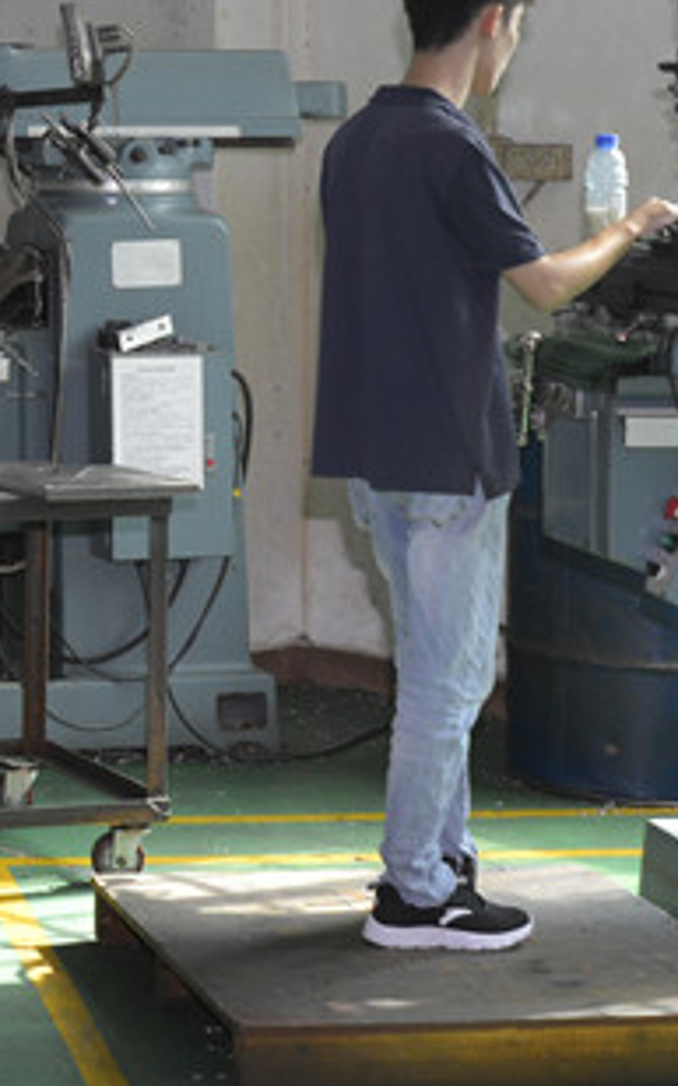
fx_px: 2928
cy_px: 93
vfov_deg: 20.5
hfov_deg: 12.6
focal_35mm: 99
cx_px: -285
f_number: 8
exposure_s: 1/30
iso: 400
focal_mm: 30
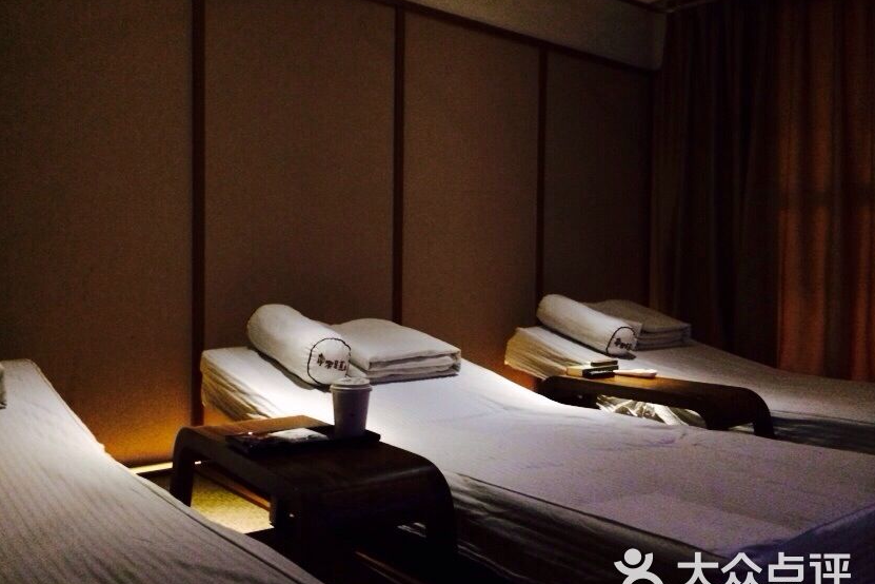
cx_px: 430
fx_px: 778
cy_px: 291
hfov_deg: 58.7
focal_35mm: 32
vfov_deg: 41.1
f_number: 2.2
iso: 400
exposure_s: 1/15
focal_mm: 4.12
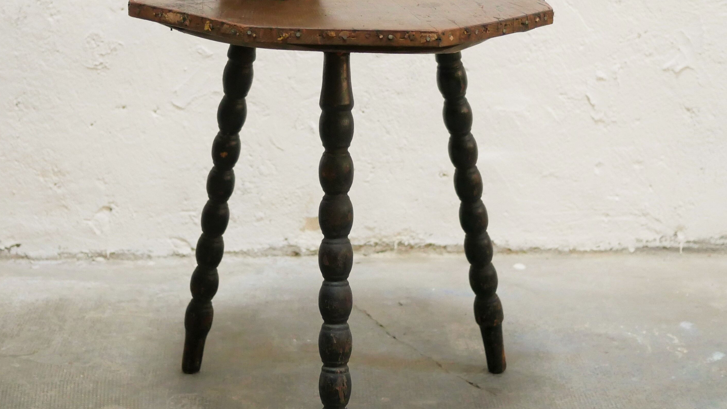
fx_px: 1330
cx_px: 326
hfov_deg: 30.5
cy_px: 110
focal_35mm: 69
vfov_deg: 17.4
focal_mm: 20
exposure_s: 1/60
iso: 1600
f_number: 1.7
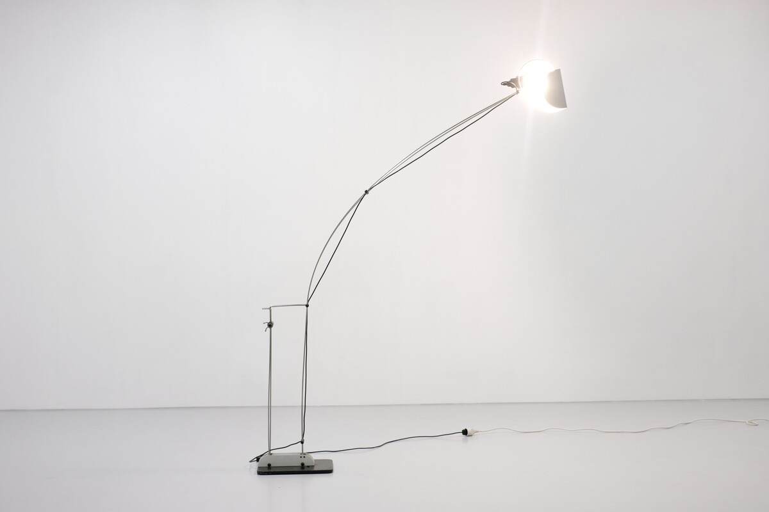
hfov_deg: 37.5
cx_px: 384
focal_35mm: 53
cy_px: 256
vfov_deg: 25.5
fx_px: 1132
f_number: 5.6
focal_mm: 35
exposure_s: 1/15
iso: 800
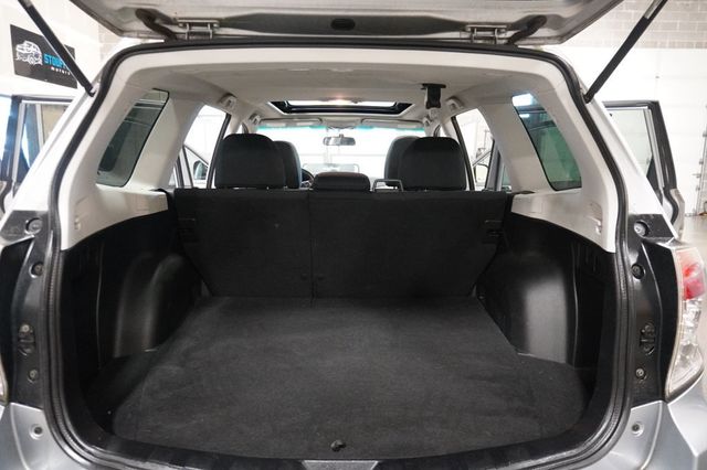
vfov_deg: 53.1
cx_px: 354
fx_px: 471
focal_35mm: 24
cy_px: 235
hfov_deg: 73.8
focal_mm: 16
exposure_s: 1/60
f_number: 3.5
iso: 6400
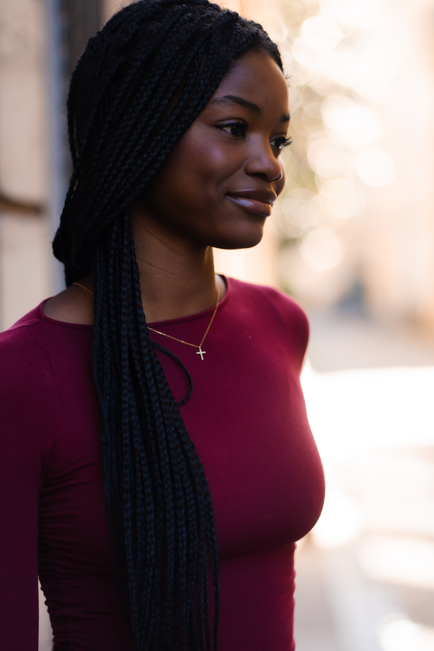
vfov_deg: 18.4
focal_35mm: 111
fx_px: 2007
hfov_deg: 12.3
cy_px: 358
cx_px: 188
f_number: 2.2
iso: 400
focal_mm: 85
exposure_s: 1/400
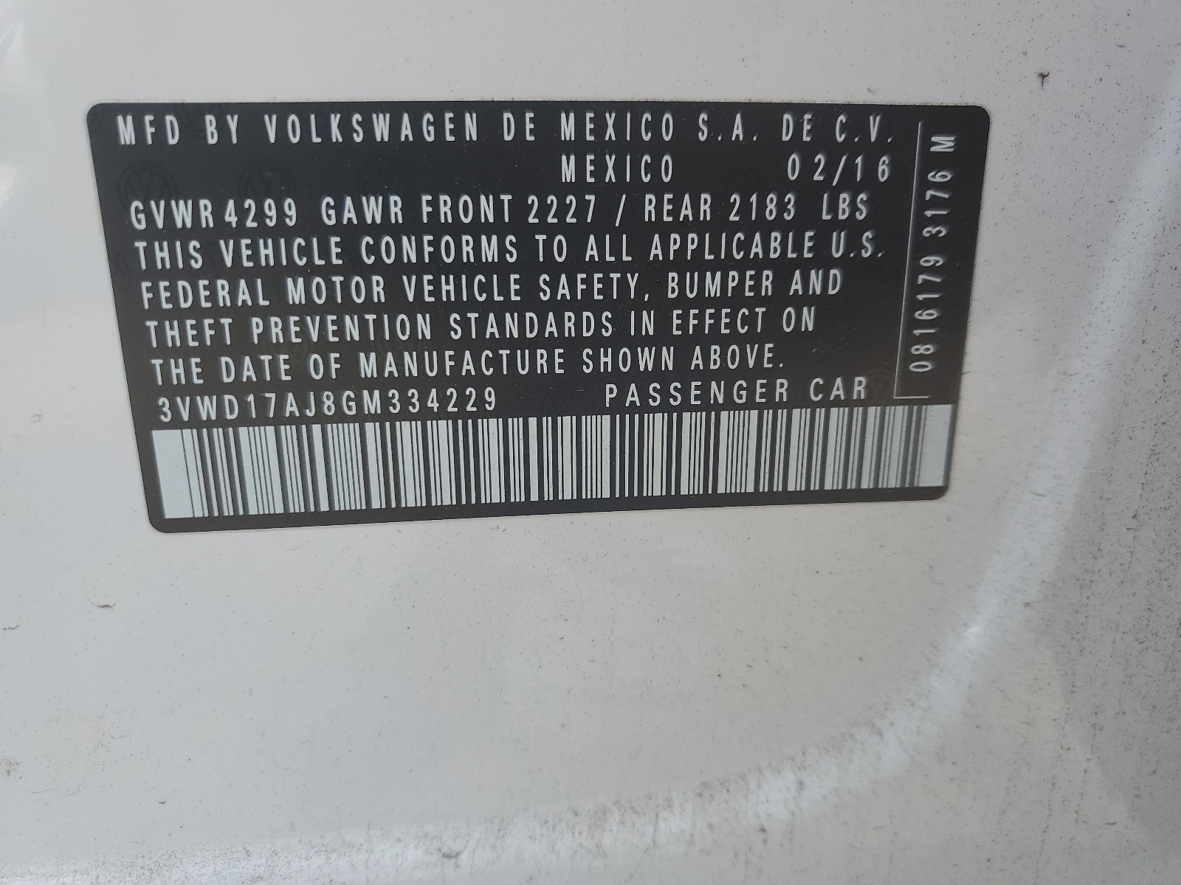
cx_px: 590
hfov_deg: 67.3
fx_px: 887
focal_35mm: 26
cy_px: 442
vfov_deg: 53.1
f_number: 1.5
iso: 50
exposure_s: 1/278
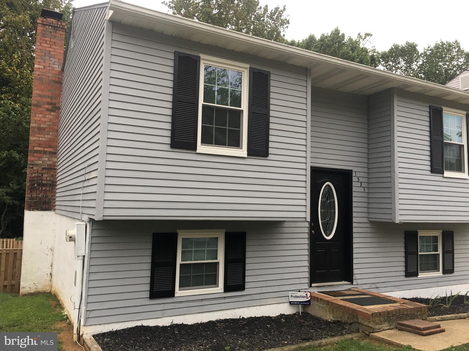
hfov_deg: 61.7
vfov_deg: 48.2
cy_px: 176
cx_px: 234
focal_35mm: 29
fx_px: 393
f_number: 2.2
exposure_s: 1/30
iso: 25
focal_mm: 4.15
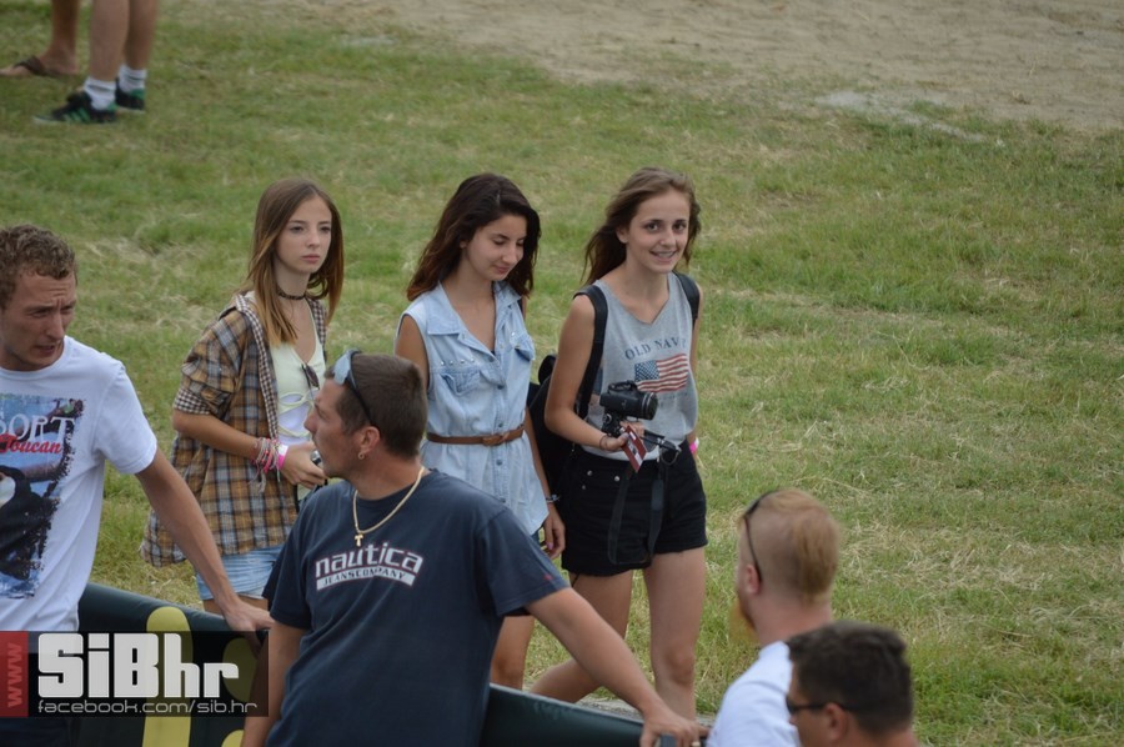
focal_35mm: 300
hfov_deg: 6.9
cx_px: 562
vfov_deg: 4.6
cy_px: 374
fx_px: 9356
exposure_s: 1/1600
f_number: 5.6
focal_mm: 200
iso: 400
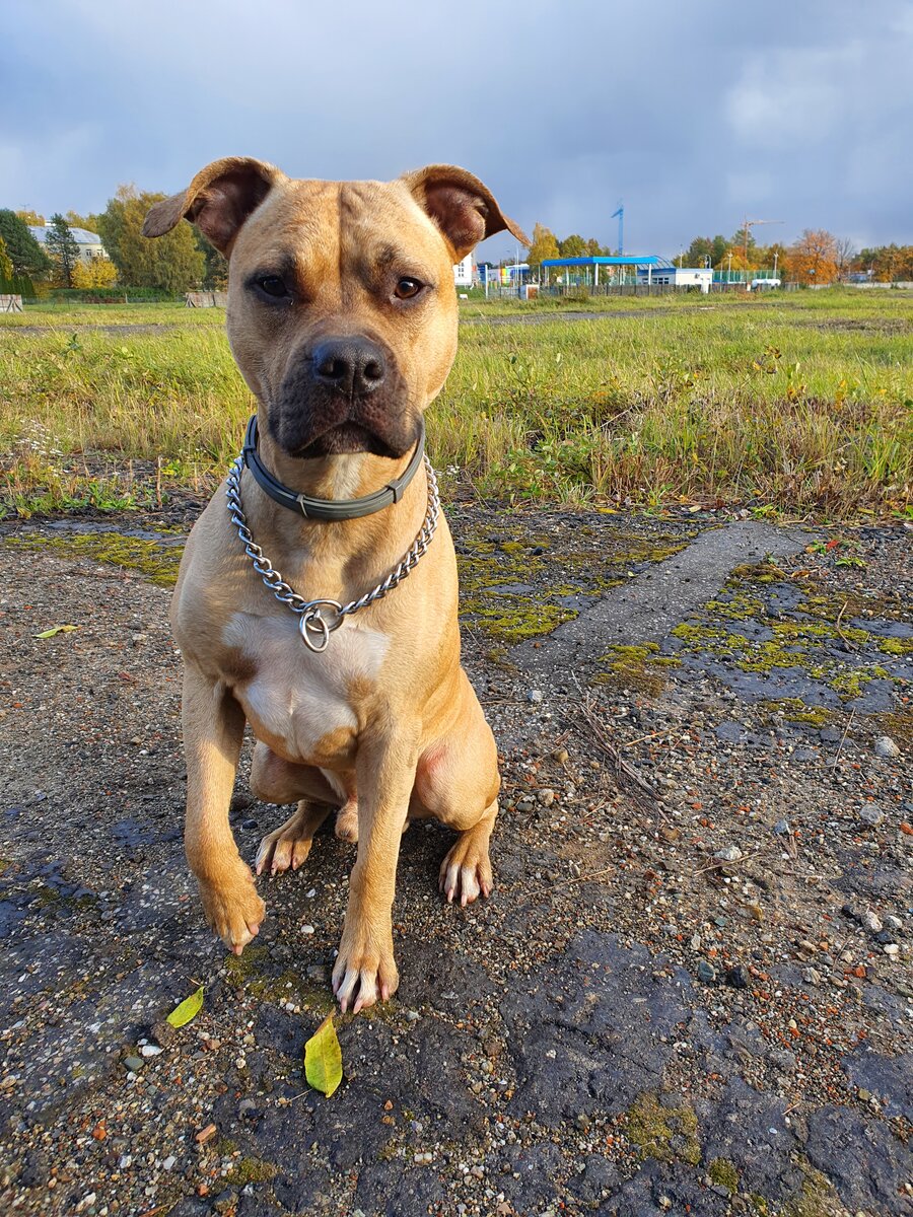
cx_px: 456
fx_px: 914
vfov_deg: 67.3
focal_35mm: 26
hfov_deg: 53.1
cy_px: 608
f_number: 2.4
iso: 50
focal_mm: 4.3
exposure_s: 1/201
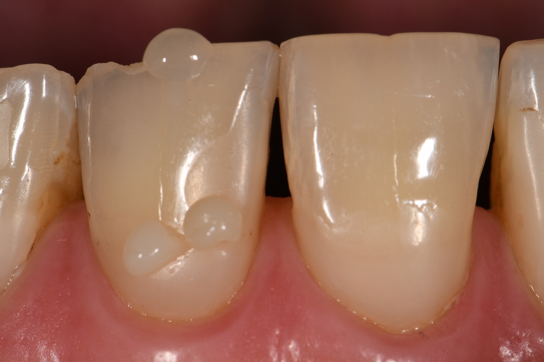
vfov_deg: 8.7
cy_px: 181
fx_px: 2371
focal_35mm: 157
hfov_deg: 13.1
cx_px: 272
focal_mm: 105
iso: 200
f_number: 32
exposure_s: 1/160
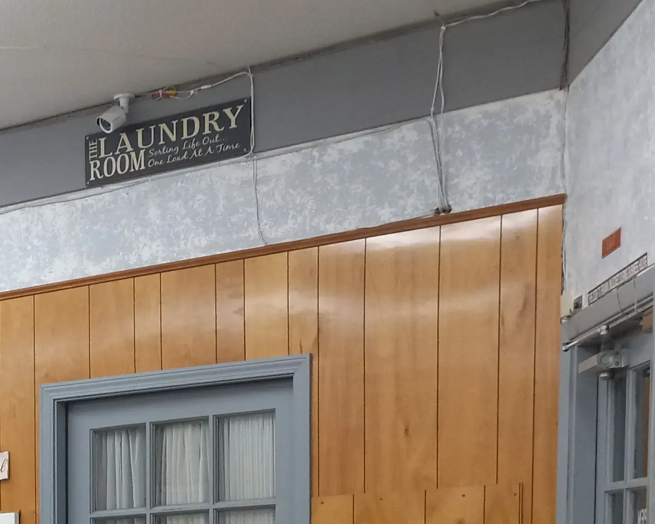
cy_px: 778
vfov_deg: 16.5
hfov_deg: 20.1
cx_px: -259
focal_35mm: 85
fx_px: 1648
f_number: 1.8
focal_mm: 3.94
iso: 160
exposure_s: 1/120
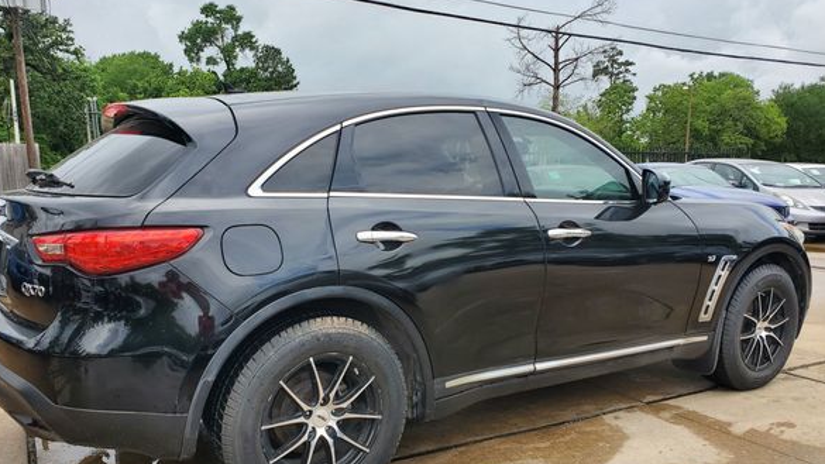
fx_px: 678
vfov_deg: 37.5
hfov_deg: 62.6
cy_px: 298
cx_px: 391
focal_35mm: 31
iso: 50
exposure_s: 1/546
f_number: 2.4
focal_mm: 4.3
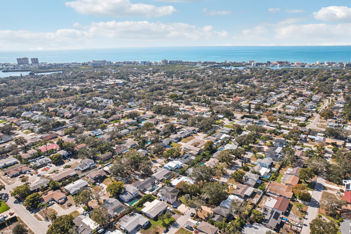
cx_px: 176
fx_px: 214
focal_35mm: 22
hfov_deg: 78.6
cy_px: 117
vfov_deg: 57.2
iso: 400
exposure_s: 1/1250
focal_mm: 8.4
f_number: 2.8
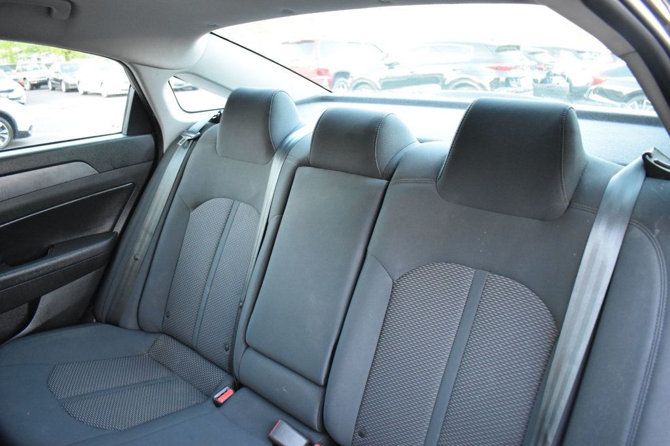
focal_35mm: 27
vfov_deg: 47.9
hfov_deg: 67.4
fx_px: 502
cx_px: 335
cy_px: 223
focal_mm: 18
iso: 3200
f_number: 3.5
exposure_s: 1/20
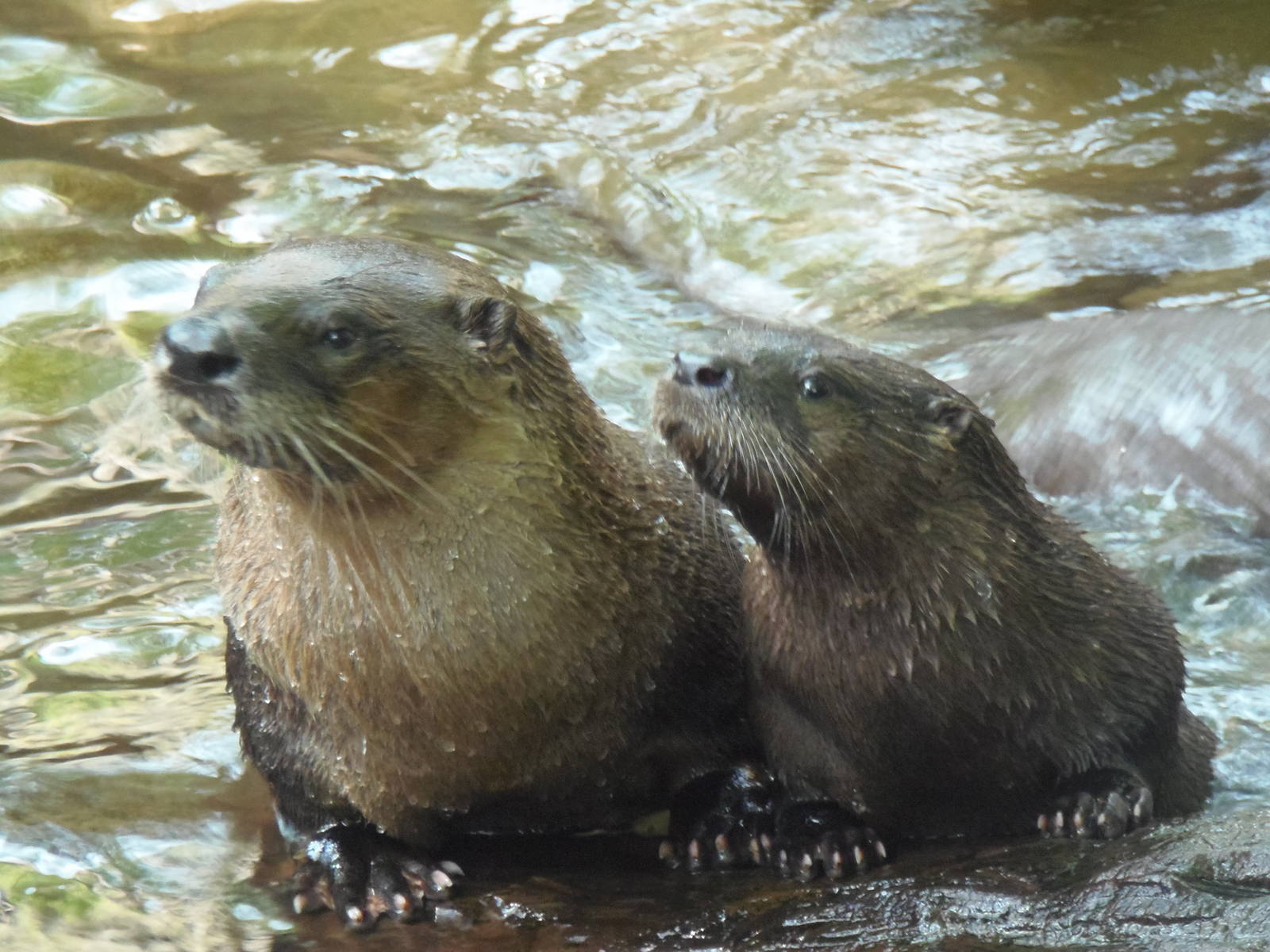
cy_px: 476
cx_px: 635
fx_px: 14088
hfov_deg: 5.2
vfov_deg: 3.9
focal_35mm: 384
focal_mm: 71.1
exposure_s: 1/30
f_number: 5
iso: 400
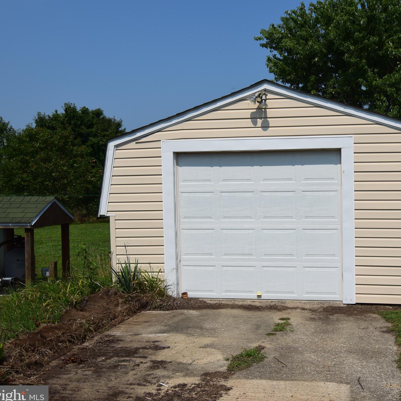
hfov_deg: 41.9
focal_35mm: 39
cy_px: 203
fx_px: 511
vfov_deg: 42.8
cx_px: 289
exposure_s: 1/800
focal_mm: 20
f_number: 13
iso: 200
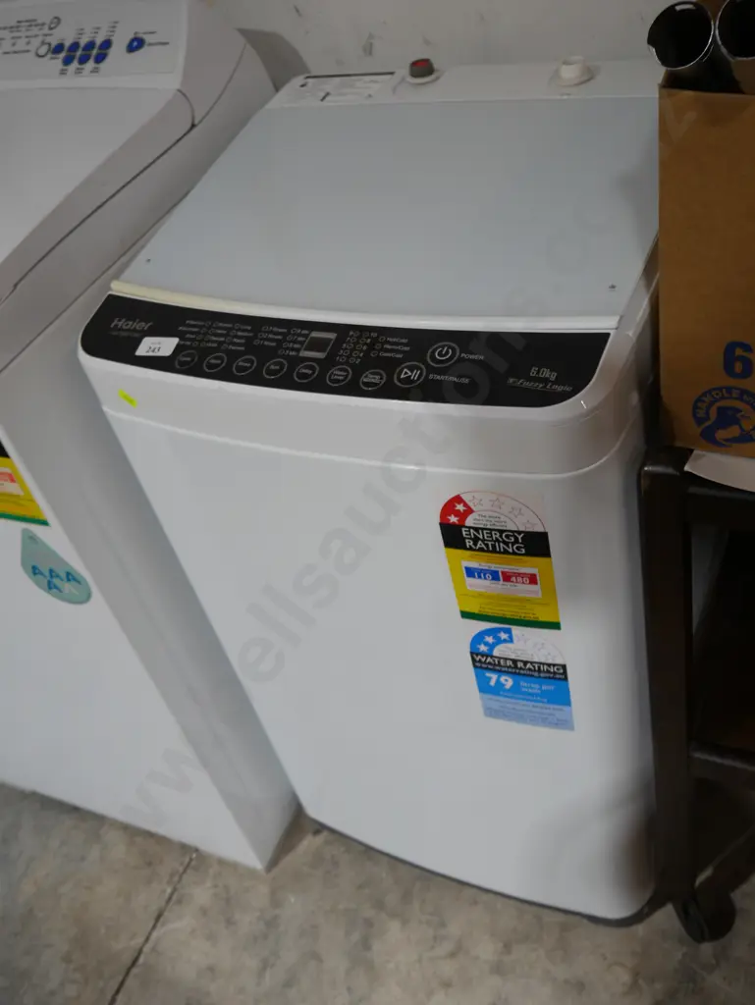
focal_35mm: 34
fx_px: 988
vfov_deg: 53.9
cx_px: 378
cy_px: 502
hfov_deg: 41.8
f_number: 4
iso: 200
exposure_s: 1/60
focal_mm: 17
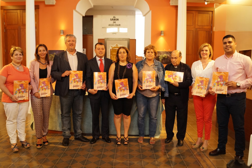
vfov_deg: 47.9
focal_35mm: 27
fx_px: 189
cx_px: 126
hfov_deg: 67.4
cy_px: 84
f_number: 3.5
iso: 800
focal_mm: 18
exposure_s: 1/40
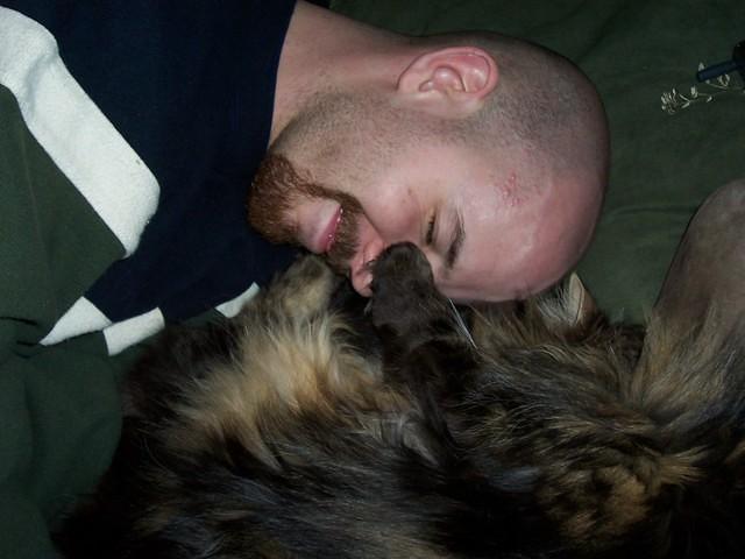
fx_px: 990
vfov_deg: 31.5
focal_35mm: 46
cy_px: 280
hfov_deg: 41.2
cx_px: 372
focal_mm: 7
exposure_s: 1/60
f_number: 3
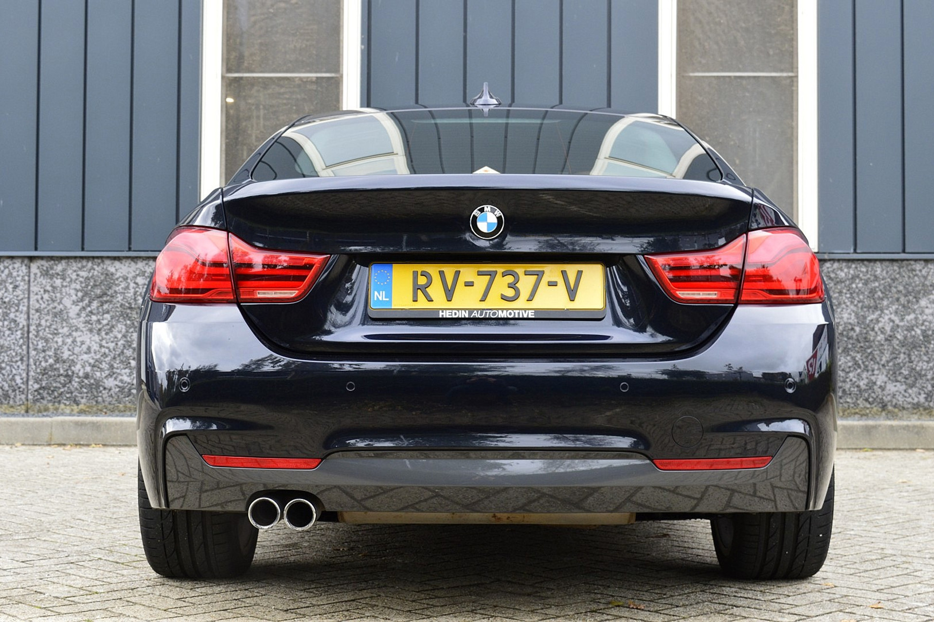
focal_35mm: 60
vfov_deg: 22.6
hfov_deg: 33.4
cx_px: 467
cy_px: 311
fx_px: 1557
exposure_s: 1/60
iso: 500
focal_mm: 40
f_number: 8
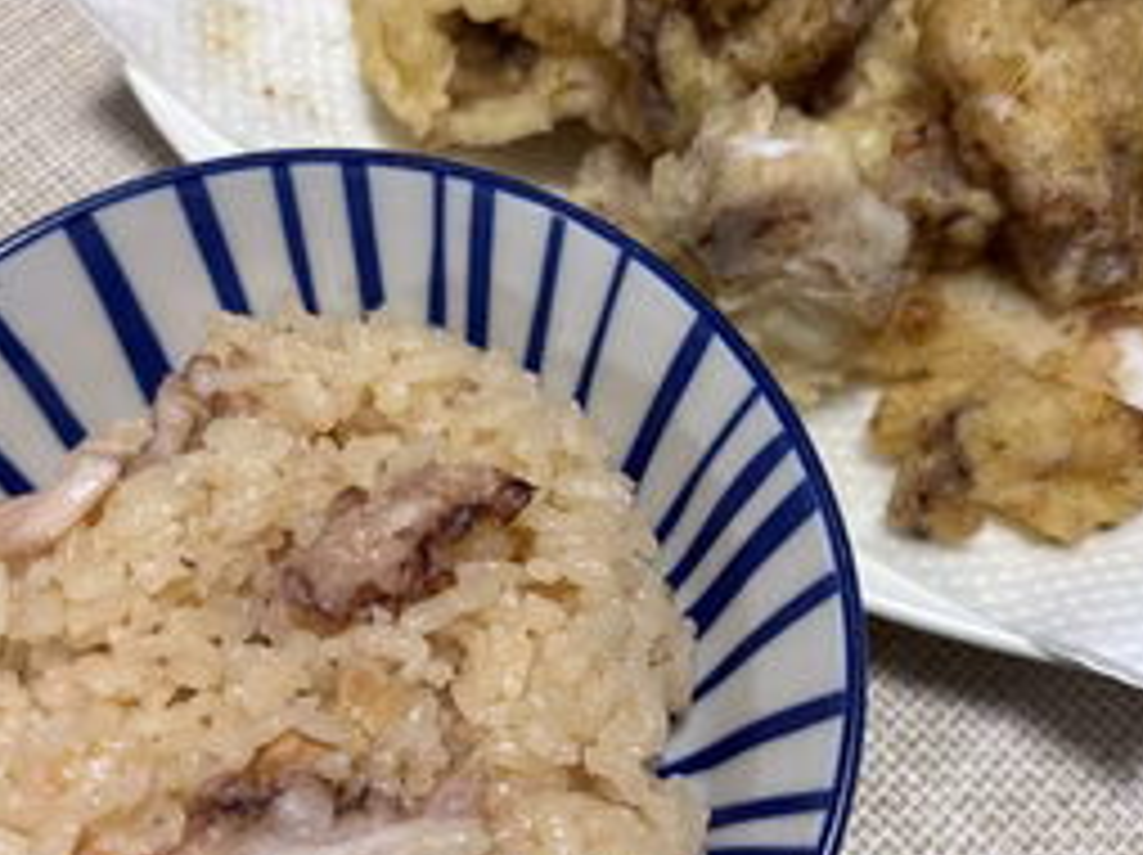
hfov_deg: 45.8
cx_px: 603
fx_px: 1353
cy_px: 482
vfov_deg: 35.0
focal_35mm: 41
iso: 125
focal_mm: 5.96
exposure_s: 1/120
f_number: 1.6
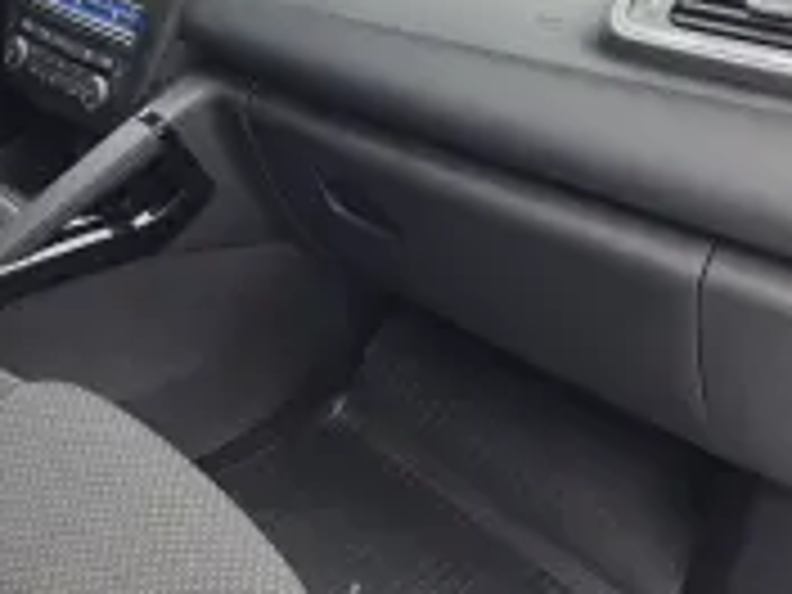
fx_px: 1075
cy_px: 126
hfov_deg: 39.4
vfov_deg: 30.2
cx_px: 202
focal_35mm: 47
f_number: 1.7
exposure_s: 1/100
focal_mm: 6.25
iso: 80
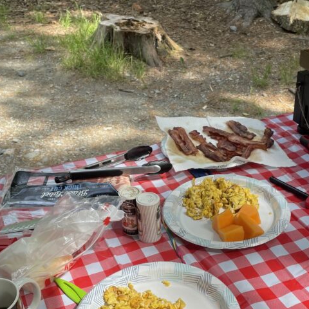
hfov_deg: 34.4
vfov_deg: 34.4
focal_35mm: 49
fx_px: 495
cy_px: 202
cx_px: 199
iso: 32
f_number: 1.6
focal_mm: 4.2
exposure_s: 1/344
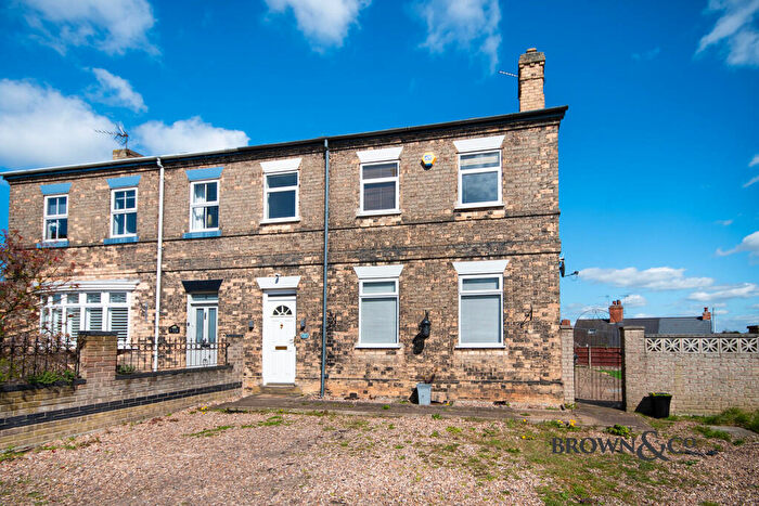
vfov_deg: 64.6
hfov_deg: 86.9
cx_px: 380
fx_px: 401
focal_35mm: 19
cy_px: 253
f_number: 8
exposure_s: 1/500
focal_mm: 13
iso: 100
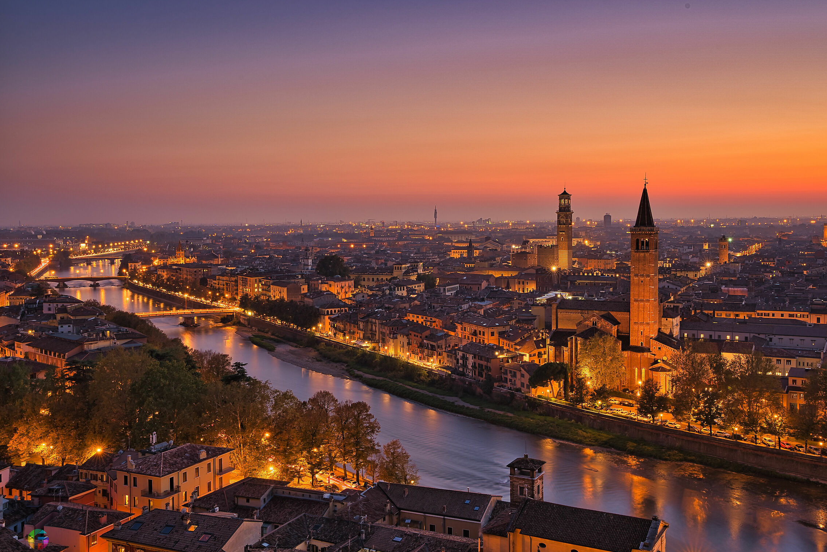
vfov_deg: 36.0
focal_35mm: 37
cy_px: 267
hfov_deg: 51.8
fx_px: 850
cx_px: 434
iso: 100
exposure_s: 15
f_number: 13
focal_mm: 35
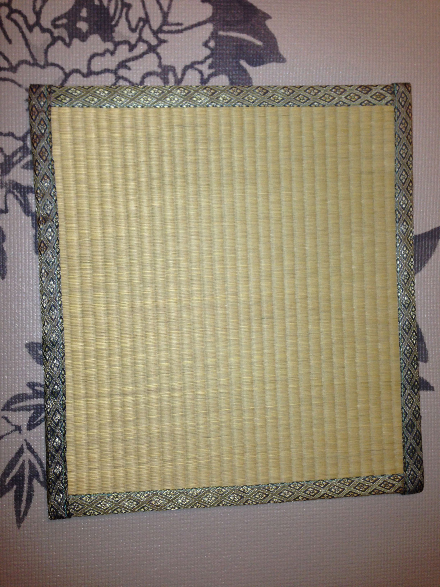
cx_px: 220
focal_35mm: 33
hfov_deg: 42.9
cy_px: 294
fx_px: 559
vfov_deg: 55.4
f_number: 2.4
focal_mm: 4.13
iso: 80
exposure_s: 1/20
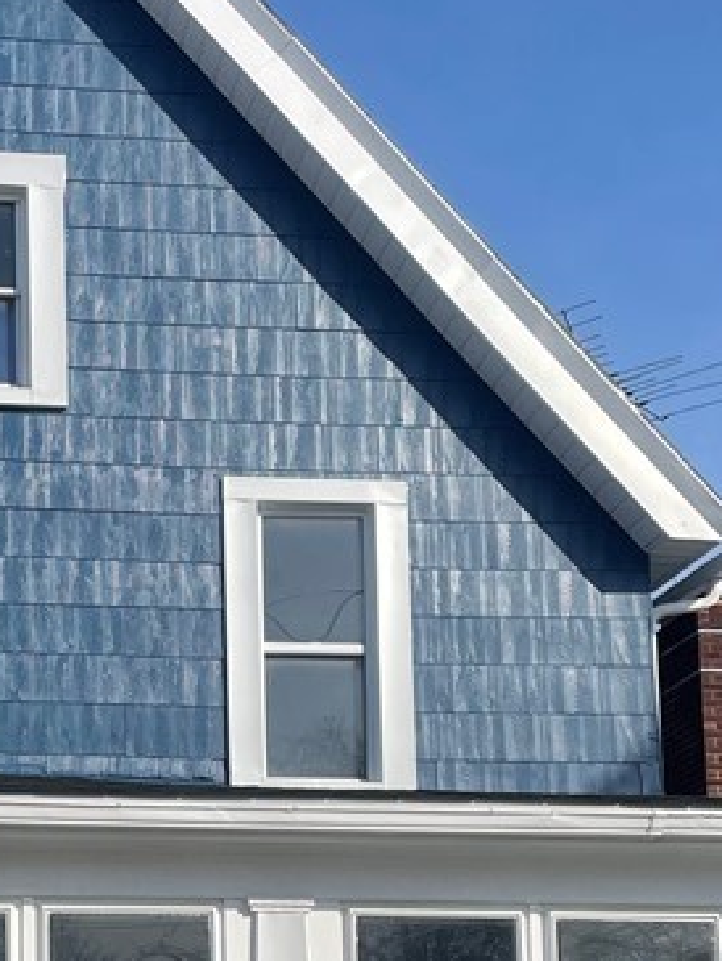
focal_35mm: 73
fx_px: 2029
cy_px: 937
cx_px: 5
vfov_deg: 25.5
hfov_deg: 19.6
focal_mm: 4.2
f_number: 1.6
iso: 32
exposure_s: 1/6135
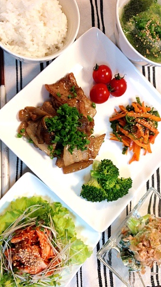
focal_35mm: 39
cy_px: 141
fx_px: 296
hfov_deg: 30.4
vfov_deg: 51.6
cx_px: 83
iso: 64
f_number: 2.4
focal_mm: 4.28
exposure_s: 1/24
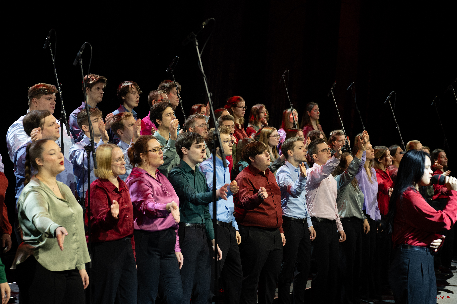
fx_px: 1079
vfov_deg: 16.1
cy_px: 152
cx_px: 228
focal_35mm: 85
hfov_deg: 23.9
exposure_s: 1/100
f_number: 4.5
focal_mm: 85
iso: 800
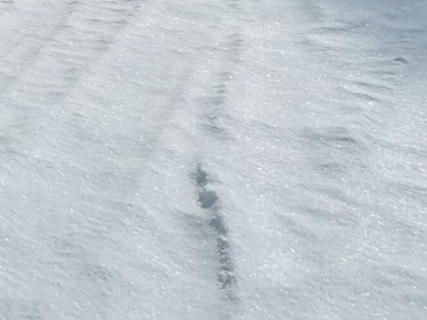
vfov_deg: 19.9
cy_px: -173
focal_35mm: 63
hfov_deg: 17.6
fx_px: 777
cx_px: -483
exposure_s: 1/3546
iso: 50
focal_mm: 2.22
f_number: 2.2
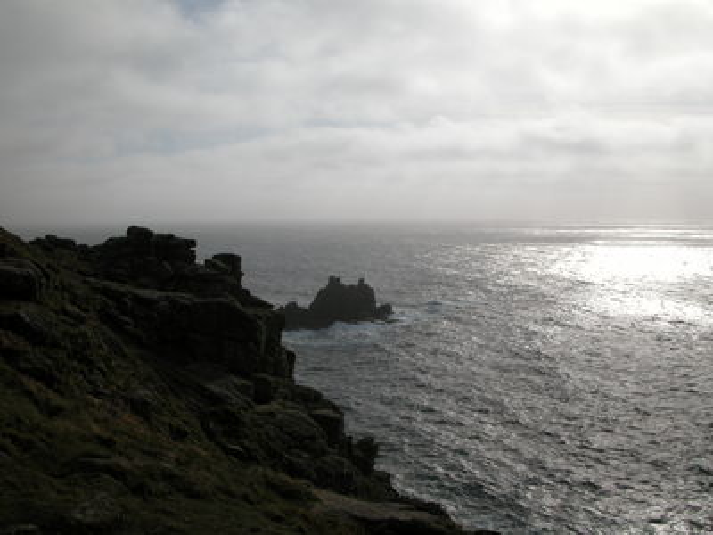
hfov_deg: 52.6
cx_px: 356
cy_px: 268
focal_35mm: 35
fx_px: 721
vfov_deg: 40.7
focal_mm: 8.9
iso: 100
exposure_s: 1/896
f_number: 8
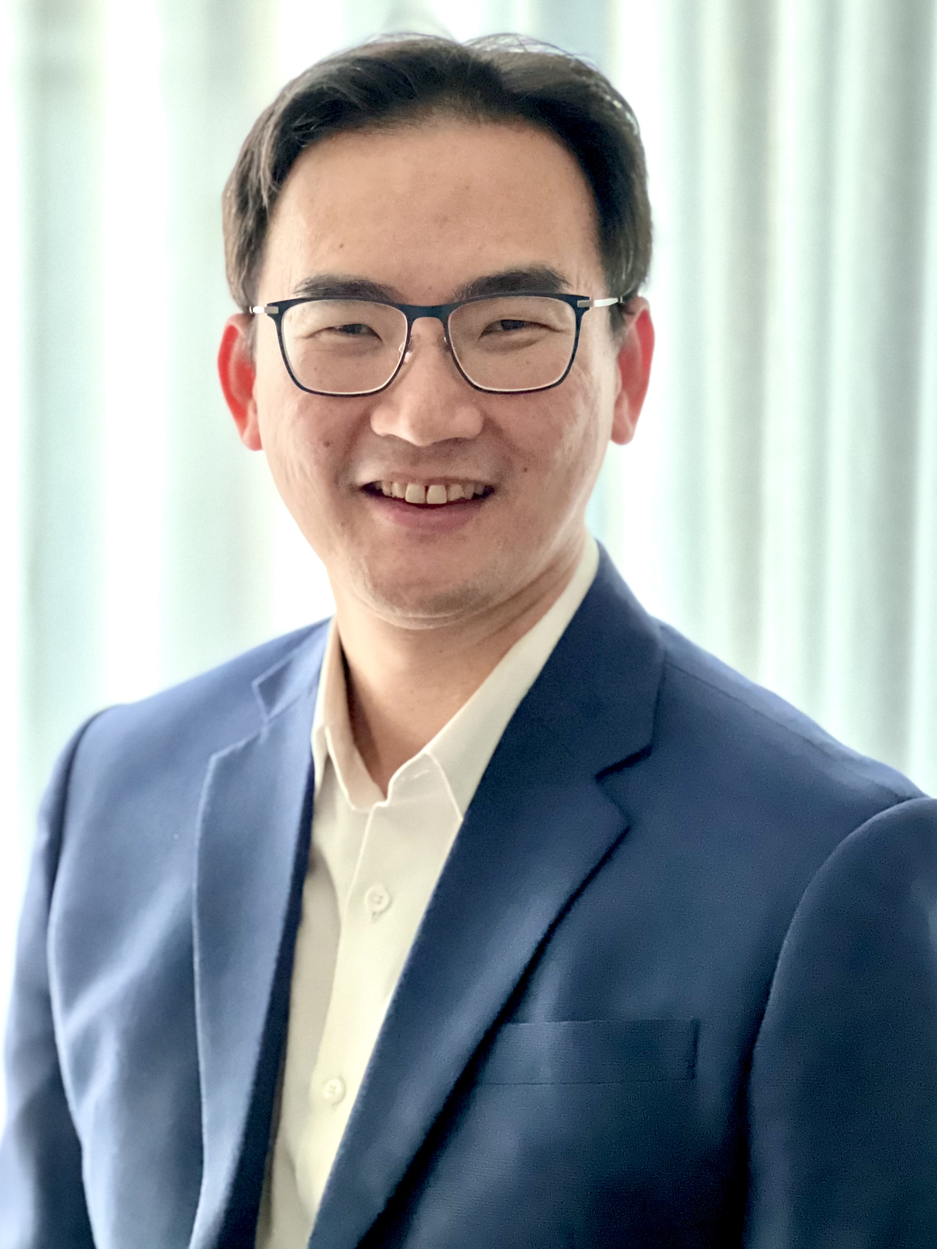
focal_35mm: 87
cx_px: 489
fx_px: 3140
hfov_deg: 17.0
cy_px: 547
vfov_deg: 22.5
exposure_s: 1/15
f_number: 2.8
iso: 1250
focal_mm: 9
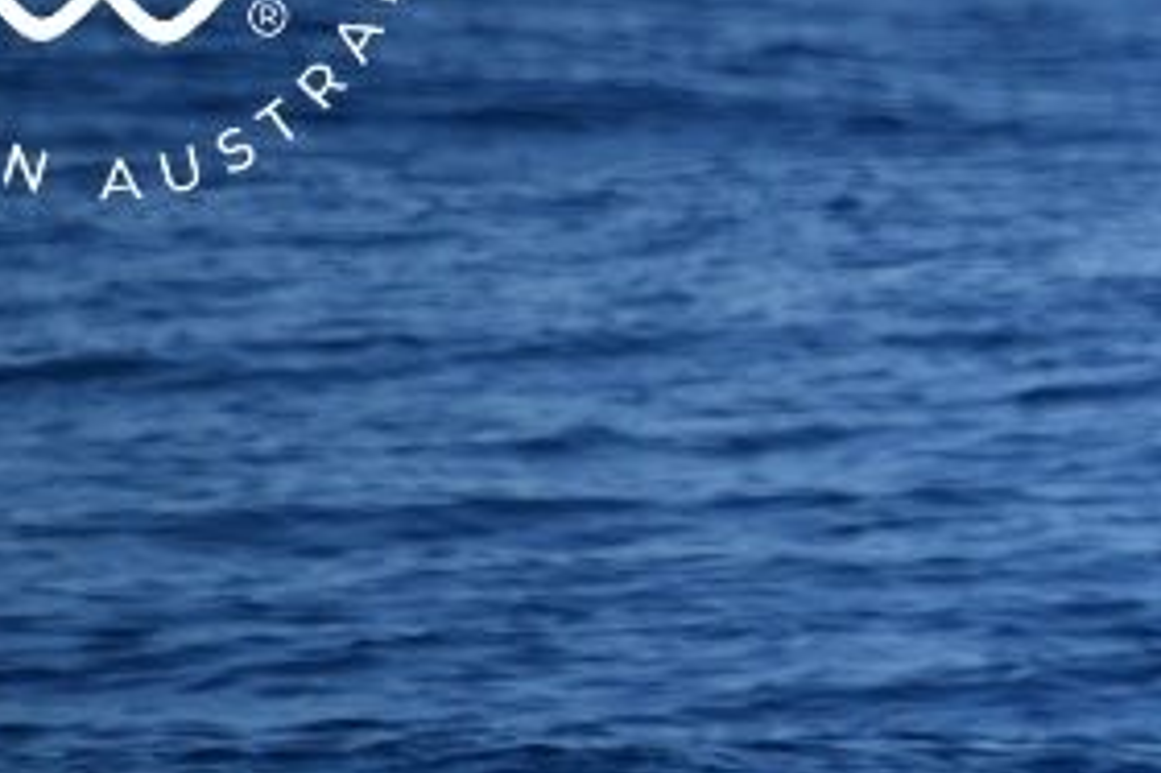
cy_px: 655
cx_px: 1442
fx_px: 55145
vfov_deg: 0.8
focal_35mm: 1711
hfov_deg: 1.2
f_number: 6.3
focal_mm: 600
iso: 1000
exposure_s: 1/8000
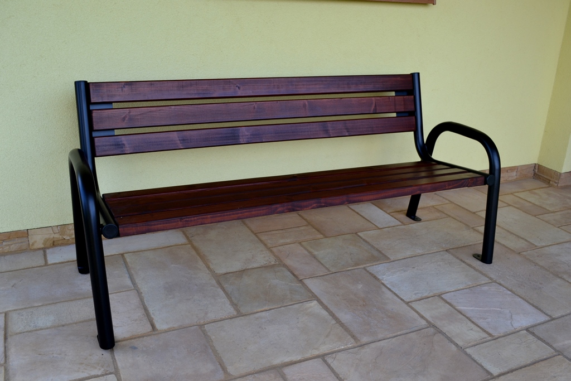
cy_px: 190
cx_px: 286
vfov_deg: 40.0
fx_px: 523
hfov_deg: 57.2
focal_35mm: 33
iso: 280
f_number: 5.6
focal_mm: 22
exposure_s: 1/125
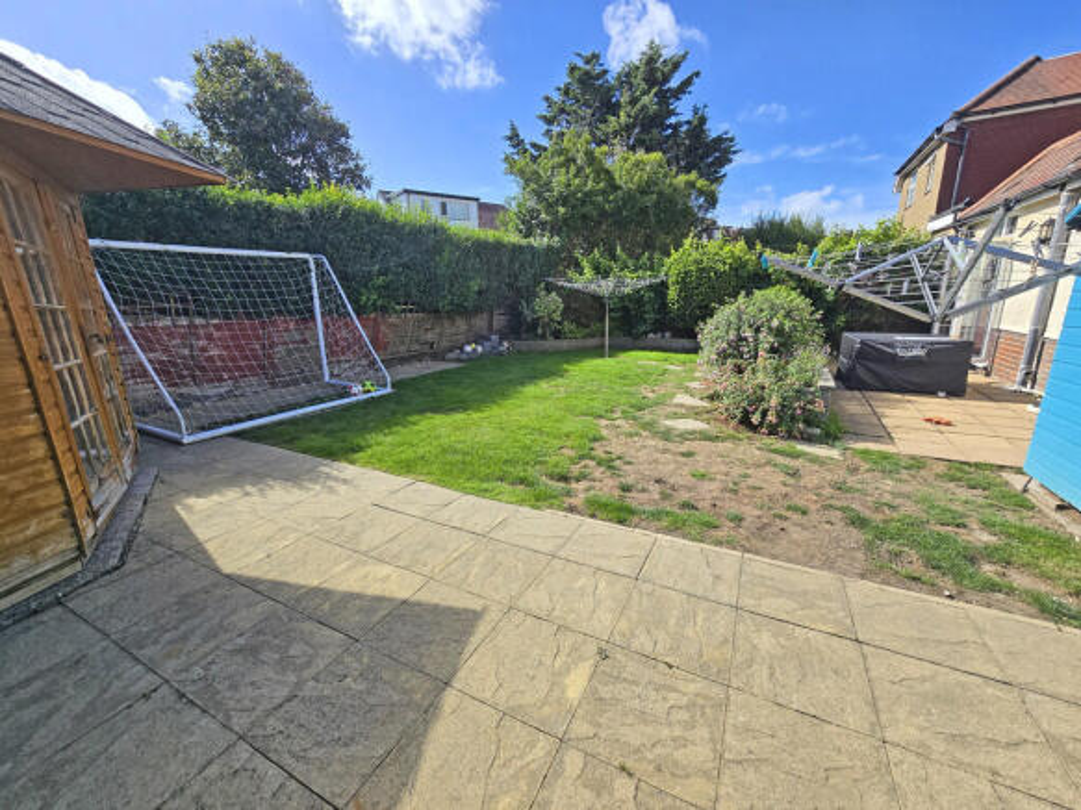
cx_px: 540
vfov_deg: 89.9
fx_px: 406
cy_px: 405
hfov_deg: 106.2
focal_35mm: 13
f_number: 2.2
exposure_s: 1/2105
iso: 50
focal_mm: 2.2
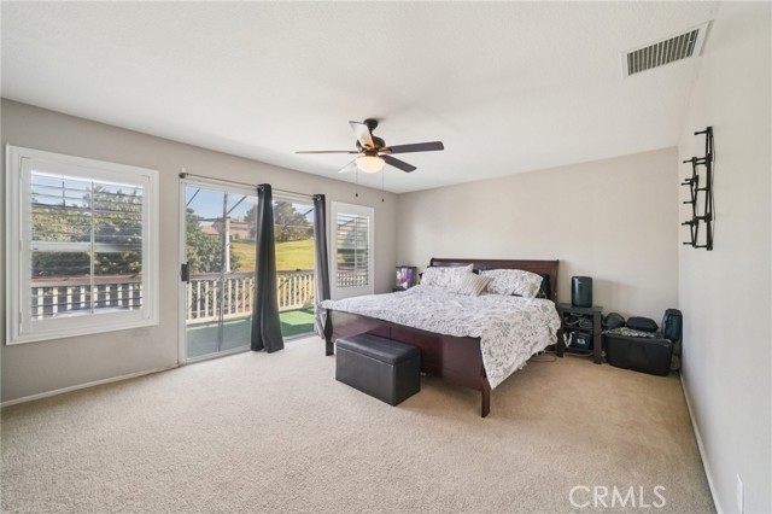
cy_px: 257
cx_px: 386
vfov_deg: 85.4
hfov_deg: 108.4
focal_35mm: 13
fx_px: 279
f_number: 9
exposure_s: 1/30
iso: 320
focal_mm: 13
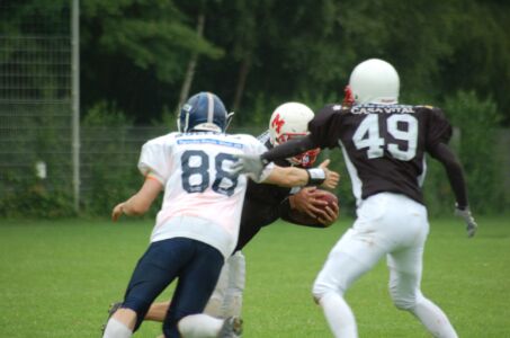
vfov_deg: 3.8
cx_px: 255
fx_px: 5089
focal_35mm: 360
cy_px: 169
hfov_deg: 5.7
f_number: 5.3
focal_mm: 240
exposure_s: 1/500
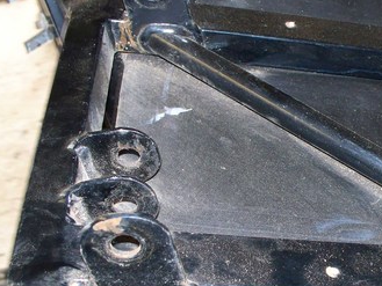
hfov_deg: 27.2
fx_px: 773
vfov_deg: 21.0
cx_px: 304
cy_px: 166
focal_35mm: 70
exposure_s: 1/30
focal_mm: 7.54
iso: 200
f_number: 2.8
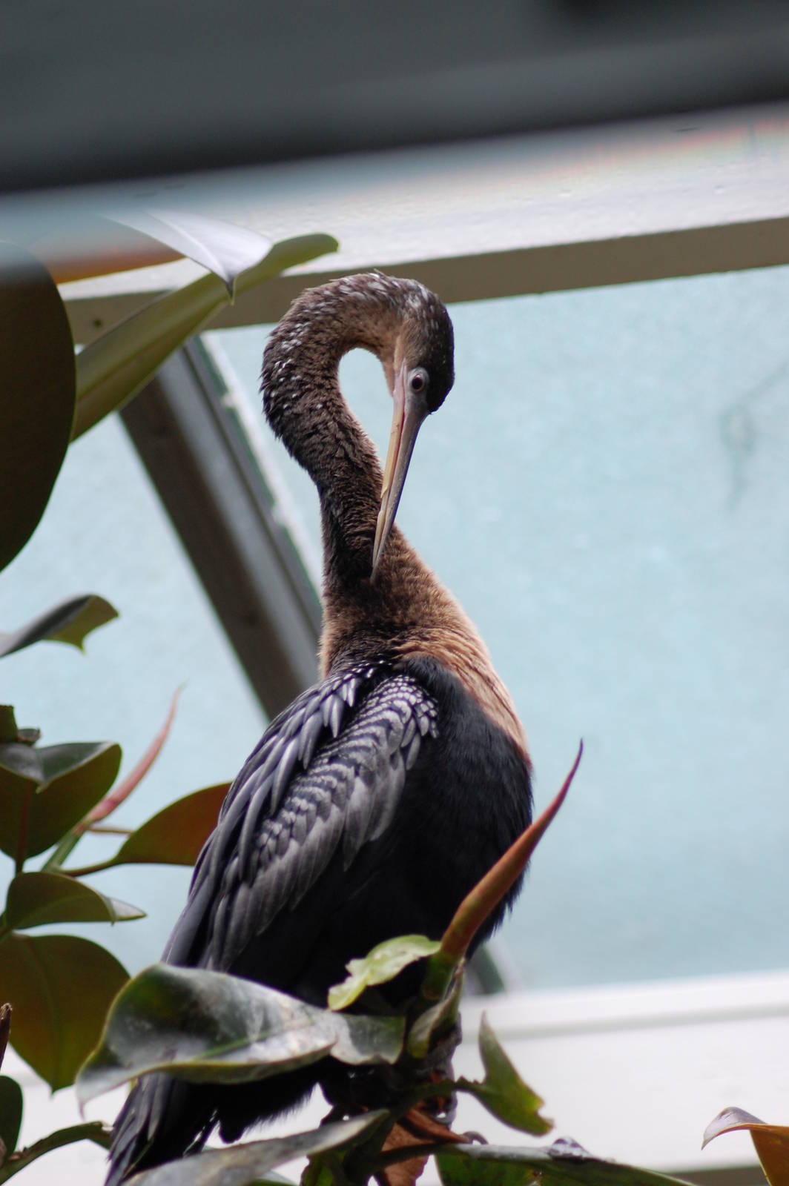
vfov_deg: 13.7
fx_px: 4939
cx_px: 394
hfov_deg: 9.1
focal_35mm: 150
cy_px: 593
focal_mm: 100
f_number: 4.2
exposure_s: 1/125
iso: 400
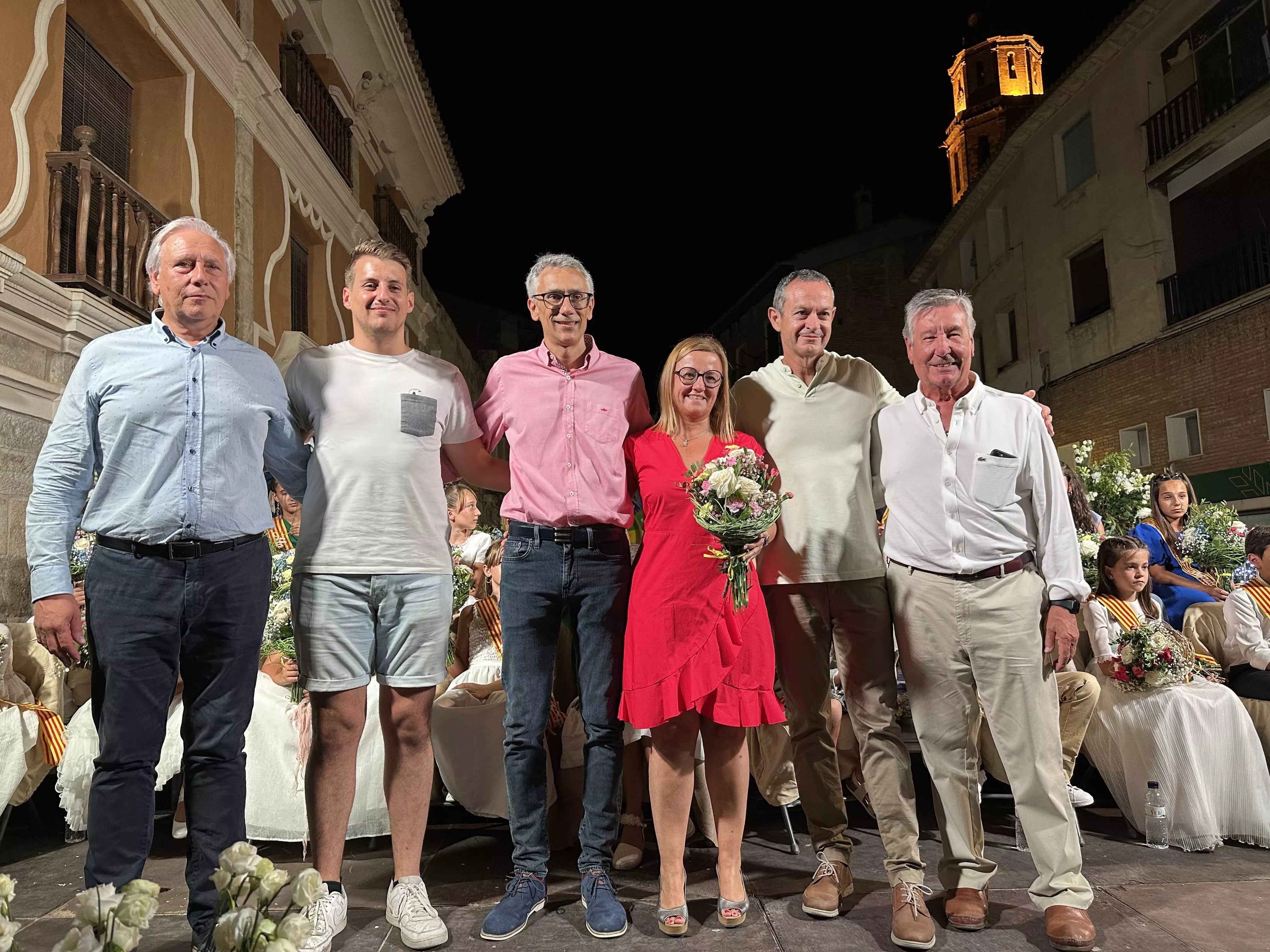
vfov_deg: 56.8
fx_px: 881
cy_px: 476
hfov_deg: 71.6
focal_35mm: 24
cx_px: 635
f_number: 1.78
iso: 200
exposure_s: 1/50
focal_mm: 6.86
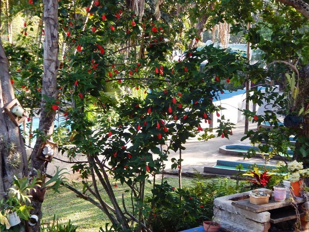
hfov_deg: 28.2
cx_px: 154
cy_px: 116
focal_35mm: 69
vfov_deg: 21.3
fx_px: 616
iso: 125
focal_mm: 12.3
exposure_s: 1/100
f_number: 4.1
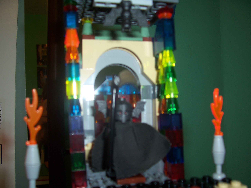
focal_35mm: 34
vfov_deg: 41.8
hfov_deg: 54.0
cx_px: 126
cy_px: 94
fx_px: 247
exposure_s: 1/60
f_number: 2.7
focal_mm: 5.6
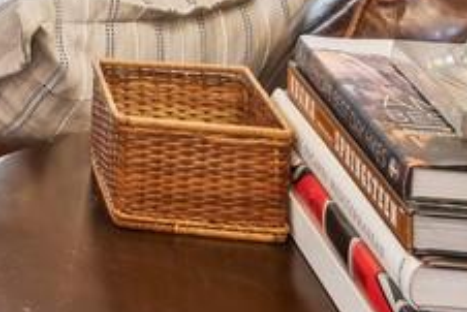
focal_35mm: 96
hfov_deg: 18.0
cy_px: -309
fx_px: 1246
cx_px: -309
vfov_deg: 12.6
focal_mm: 20
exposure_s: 1/1.67
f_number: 11
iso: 200
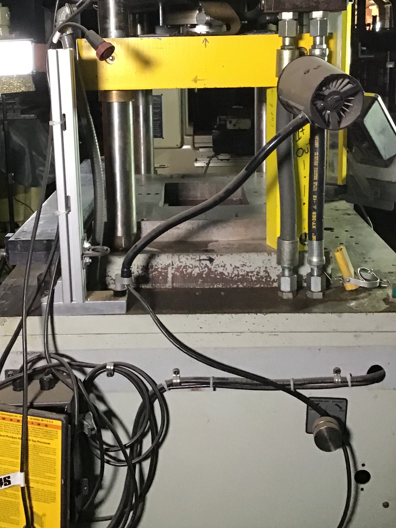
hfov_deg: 30.3
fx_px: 732
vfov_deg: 39.3
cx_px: 184
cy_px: 184
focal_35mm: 48
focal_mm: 3.3
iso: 200
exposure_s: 1/30
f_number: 2.4
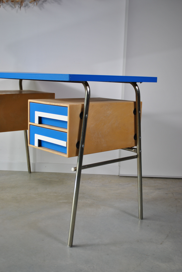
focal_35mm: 45
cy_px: 136
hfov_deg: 29.9
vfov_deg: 43.6
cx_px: 91
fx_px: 340
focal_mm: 30
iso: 200
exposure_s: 1/80
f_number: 4.5
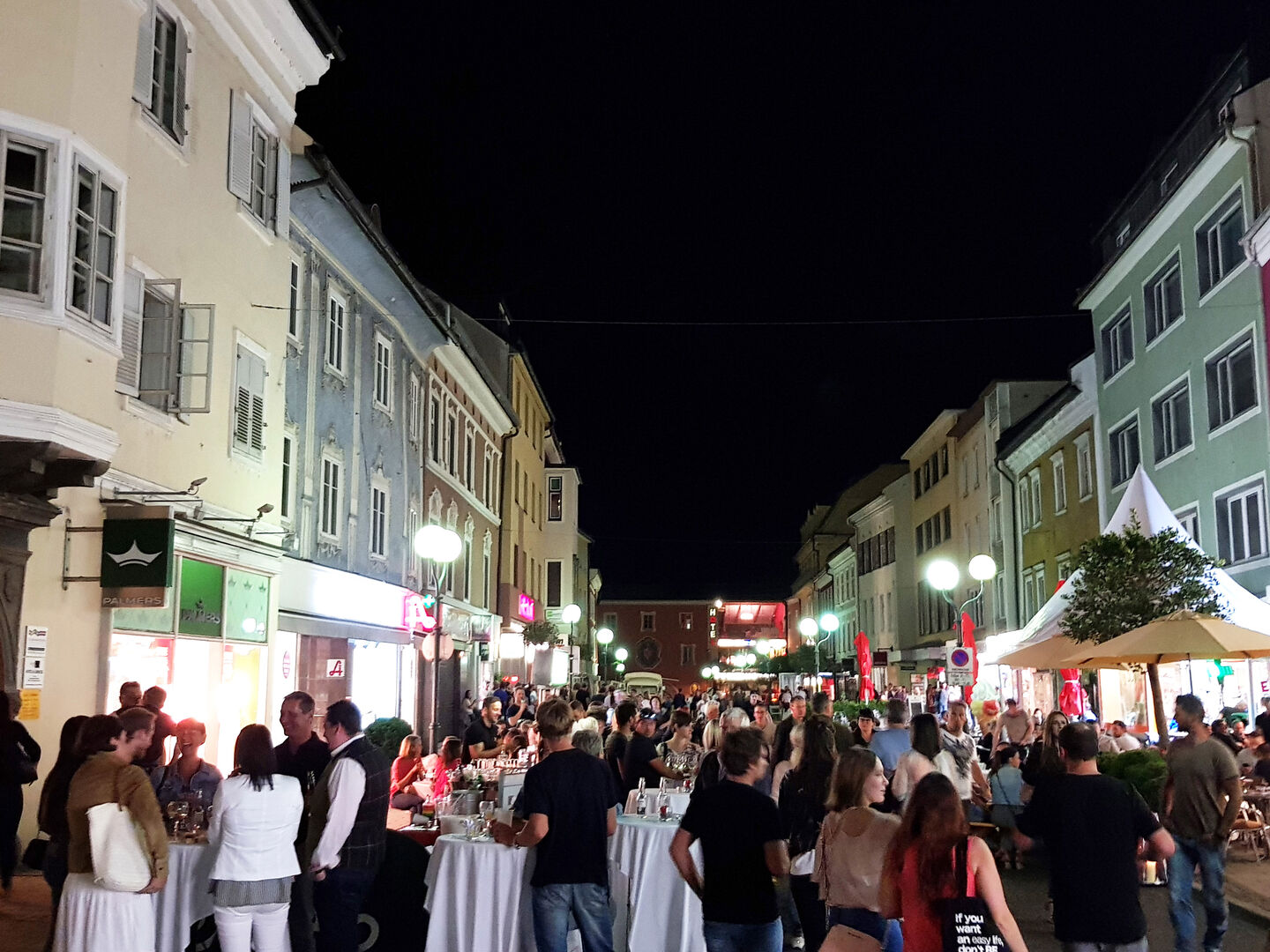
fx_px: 954
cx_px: 635
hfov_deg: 67.3
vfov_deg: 53.1
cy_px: 476
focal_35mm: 26
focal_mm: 4.2
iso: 250
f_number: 1.7
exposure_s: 1/10
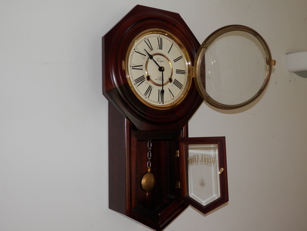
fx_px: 328
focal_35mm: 37
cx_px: 154
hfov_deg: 50.1
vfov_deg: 38.7
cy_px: 116
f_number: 3.6
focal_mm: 6.6
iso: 100
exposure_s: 1/40
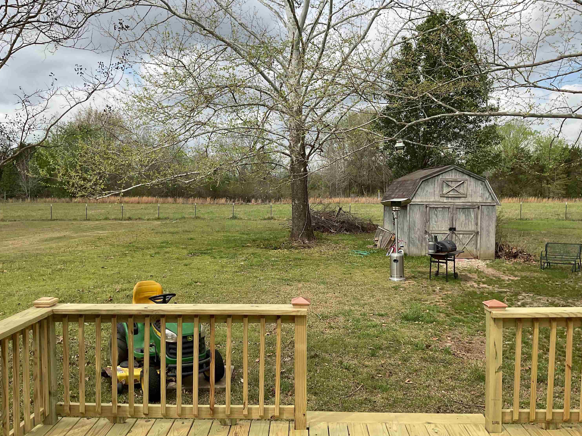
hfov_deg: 60.0
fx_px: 504
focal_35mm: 30
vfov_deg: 46.8
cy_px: 222
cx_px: 298
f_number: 1.8
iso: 16
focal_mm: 3
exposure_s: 1/1342
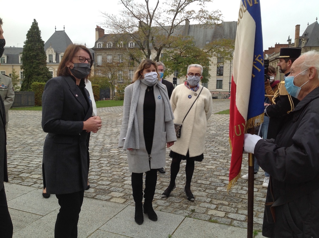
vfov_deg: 40.6
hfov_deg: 52.7
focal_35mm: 35
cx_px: 160
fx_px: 322
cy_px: 119
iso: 50
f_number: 2.4
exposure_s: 1/549
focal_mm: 4.28
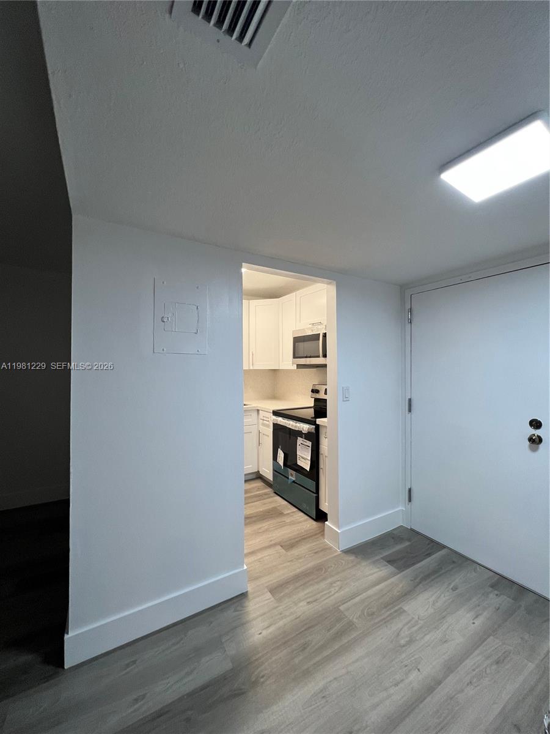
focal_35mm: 13
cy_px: 367
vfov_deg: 106.2
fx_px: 275
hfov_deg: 89.9
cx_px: 275
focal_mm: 1.57
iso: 100
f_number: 1.8
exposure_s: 1/120
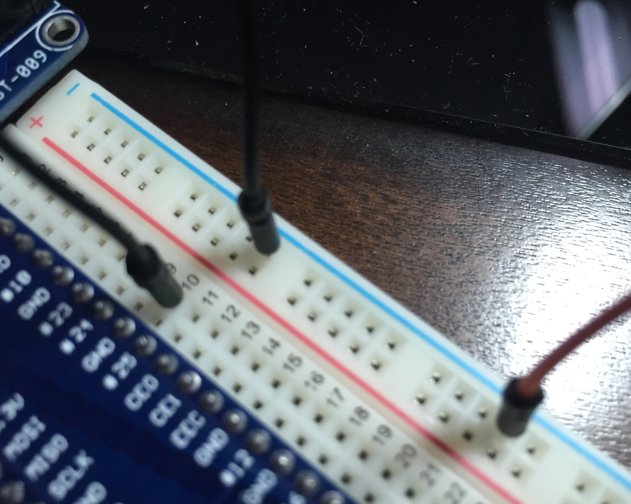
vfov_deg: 47.1
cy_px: 258
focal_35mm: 31
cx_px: 294
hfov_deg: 57.1
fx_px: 579
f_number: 2.2
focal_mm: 4.15
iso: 80
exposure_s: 1/30
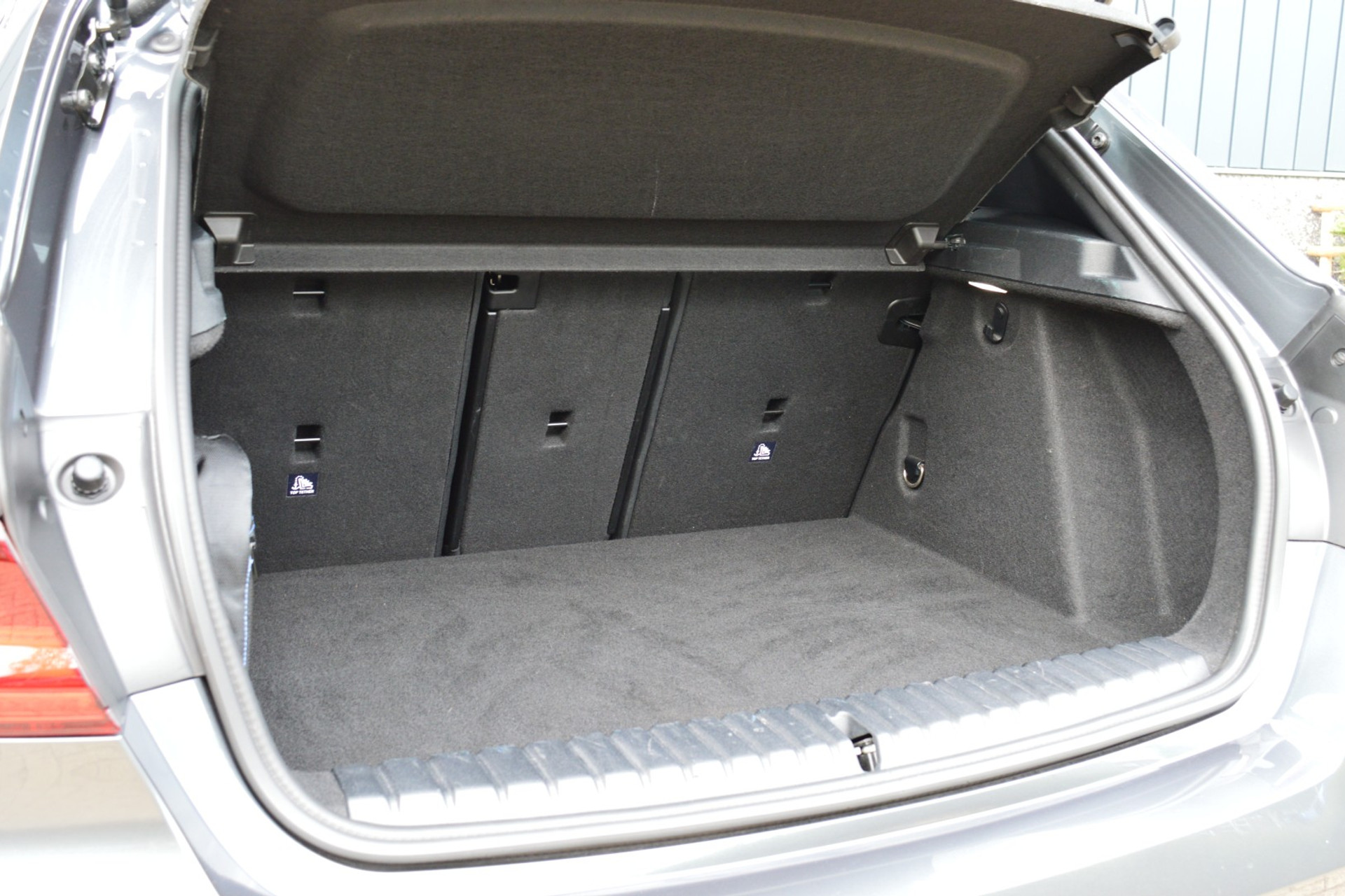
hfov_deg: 53.1
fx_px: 1345
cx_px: 672
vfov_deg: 36.9
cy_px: 448
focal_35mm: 36
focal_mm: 24
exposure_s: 1/60
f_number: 7.1
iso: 800
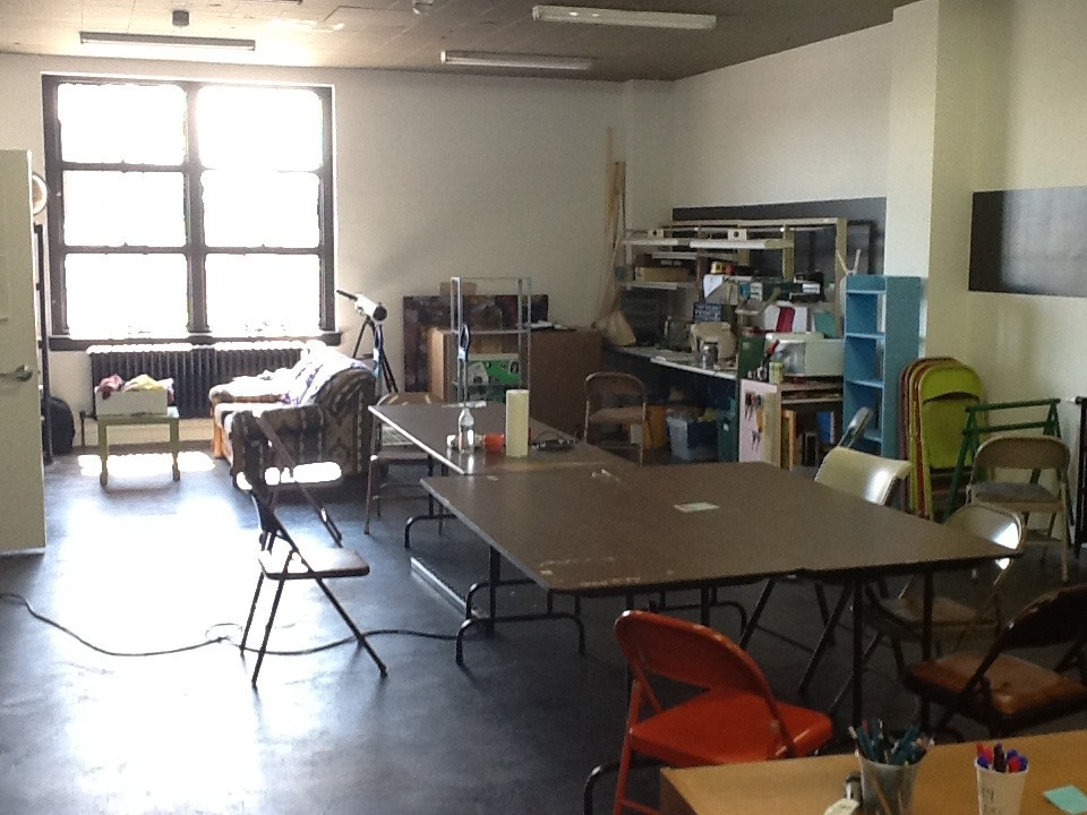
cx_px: 544
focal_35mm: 44
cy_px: 408
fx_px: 1382
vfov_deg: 32.9
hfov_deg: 42.9
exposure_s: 1/30
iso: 64
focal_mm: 2.03
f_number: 2.4
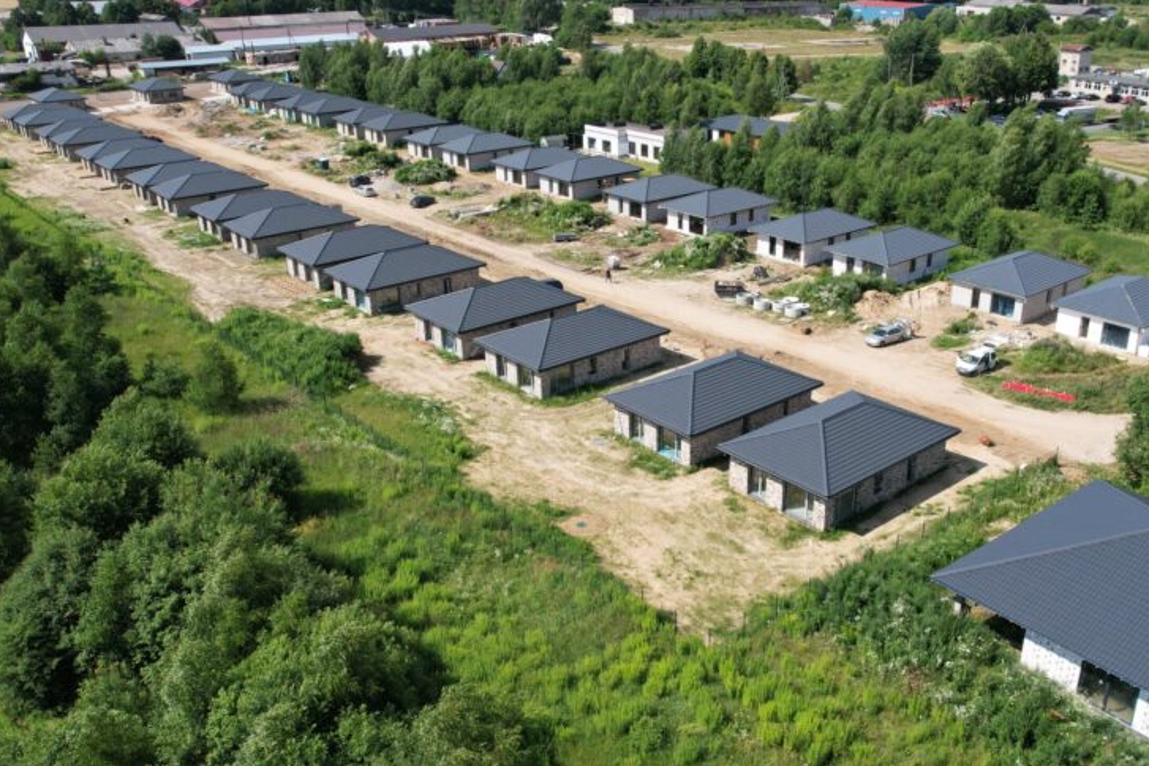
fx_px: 990
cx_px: 686
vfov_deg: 42.3
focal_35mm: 31
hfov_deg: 59.8
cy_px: 388
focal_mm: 8.38
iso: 110
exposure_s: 1/1600
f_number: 2.8
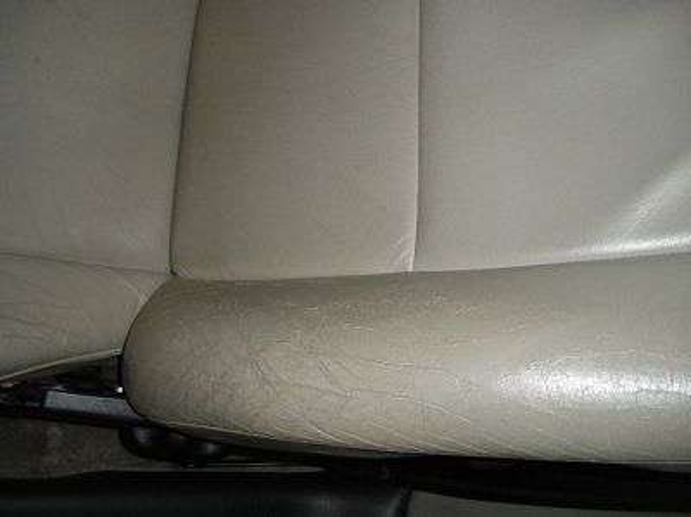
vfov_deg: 39.6
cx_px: 346
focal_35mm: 36
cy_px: 258
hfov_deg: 51.4
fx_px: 718
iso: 400
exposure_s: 1/50
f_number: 3.5
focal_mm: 6.3
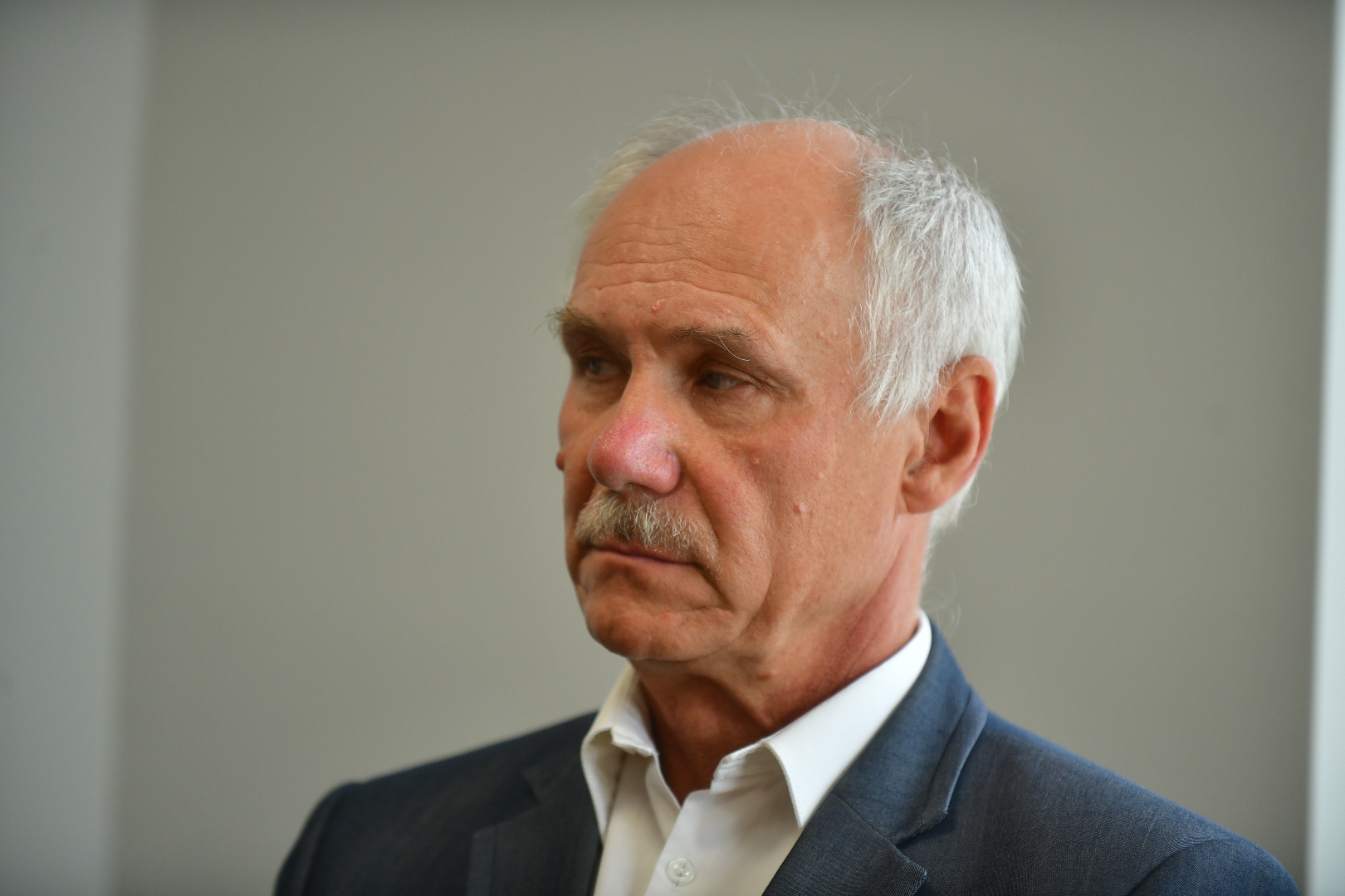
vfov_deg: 6.9
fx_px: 7472
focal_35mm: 200
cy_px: 448
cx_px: 672
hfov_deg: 10.3
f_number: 2.8
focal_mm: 200
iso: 560
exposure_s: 1/800
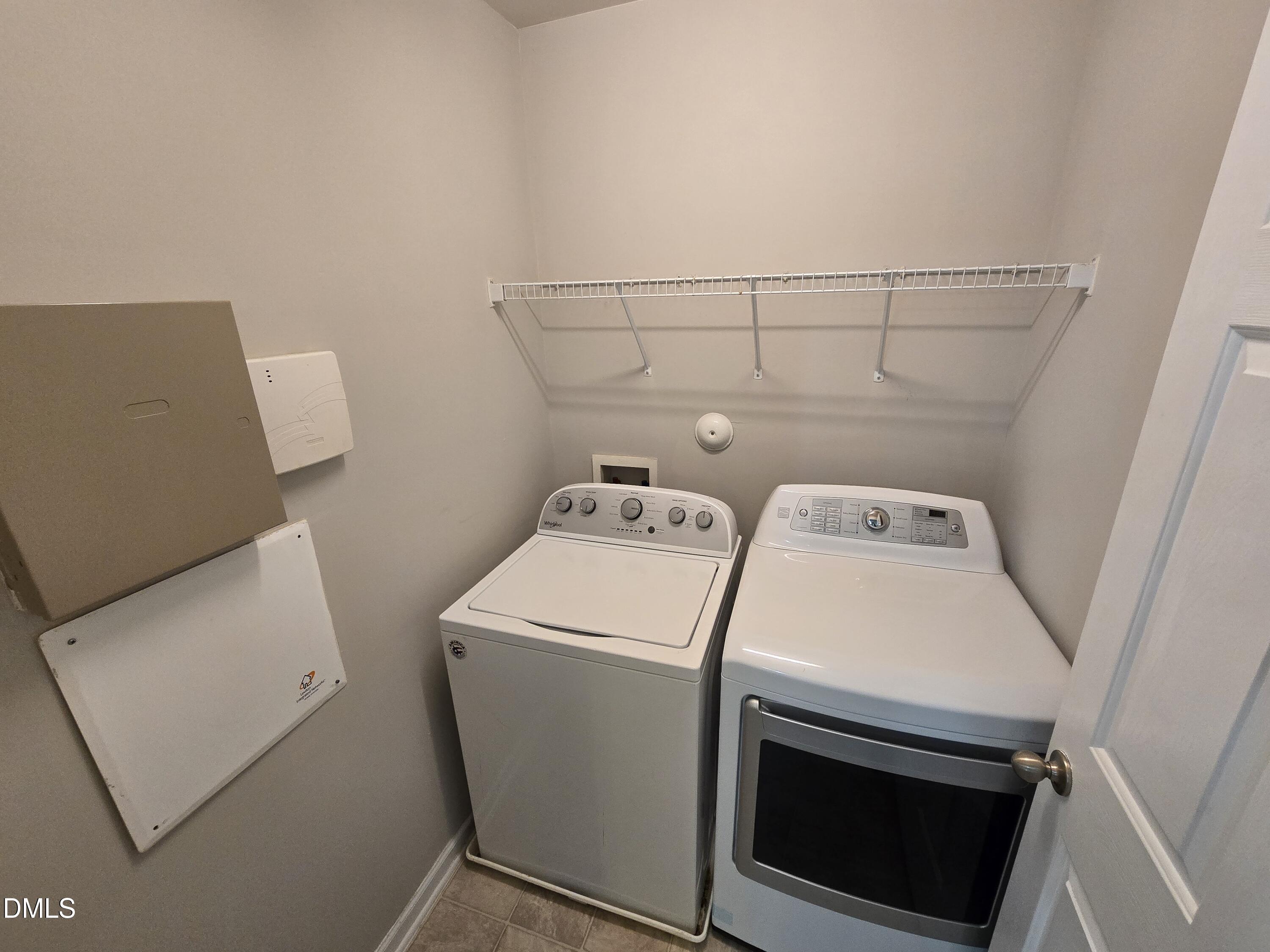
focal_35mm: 13
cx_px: 635
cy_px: 476
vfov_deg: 89.9
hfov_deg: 106.2
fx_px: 477
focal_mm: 2.2
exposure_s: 1/60
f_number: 2.2
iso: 320
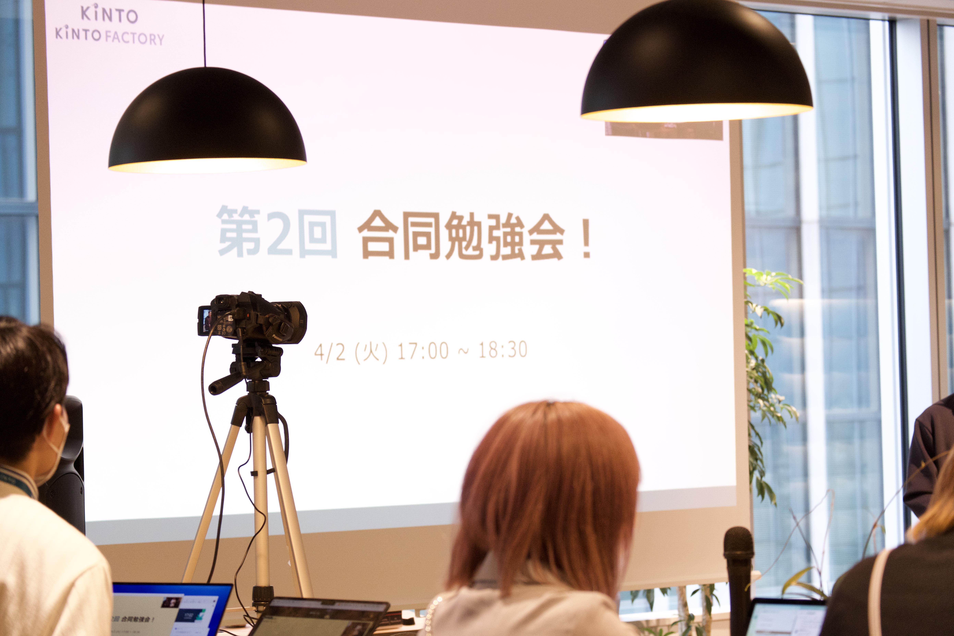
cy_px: 318
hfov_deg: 16.7
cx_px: 477
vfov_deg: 11.1
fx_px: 3259
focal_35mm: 123
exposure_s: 1/60
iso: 1600
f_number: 5
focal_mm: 82
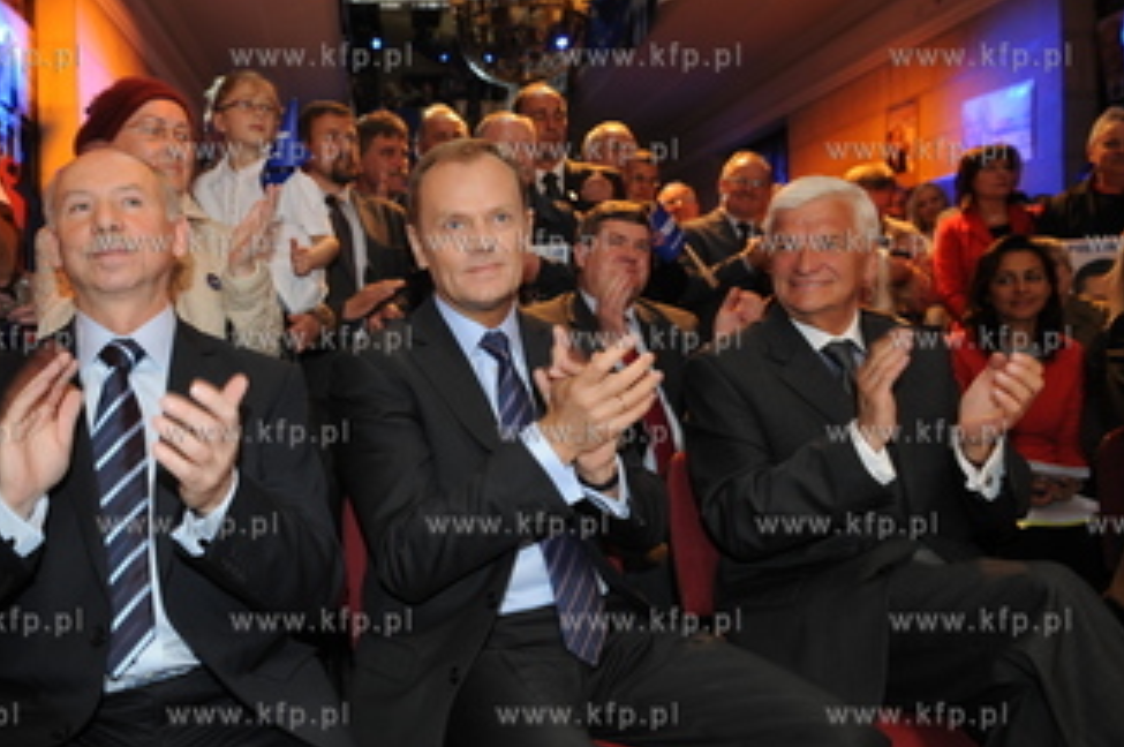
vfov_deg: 41.0
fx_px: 998
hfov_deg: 58.2
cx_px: 443
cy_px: 384
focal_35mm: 32
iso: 800
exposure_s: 1/50
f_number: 4
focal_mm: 26
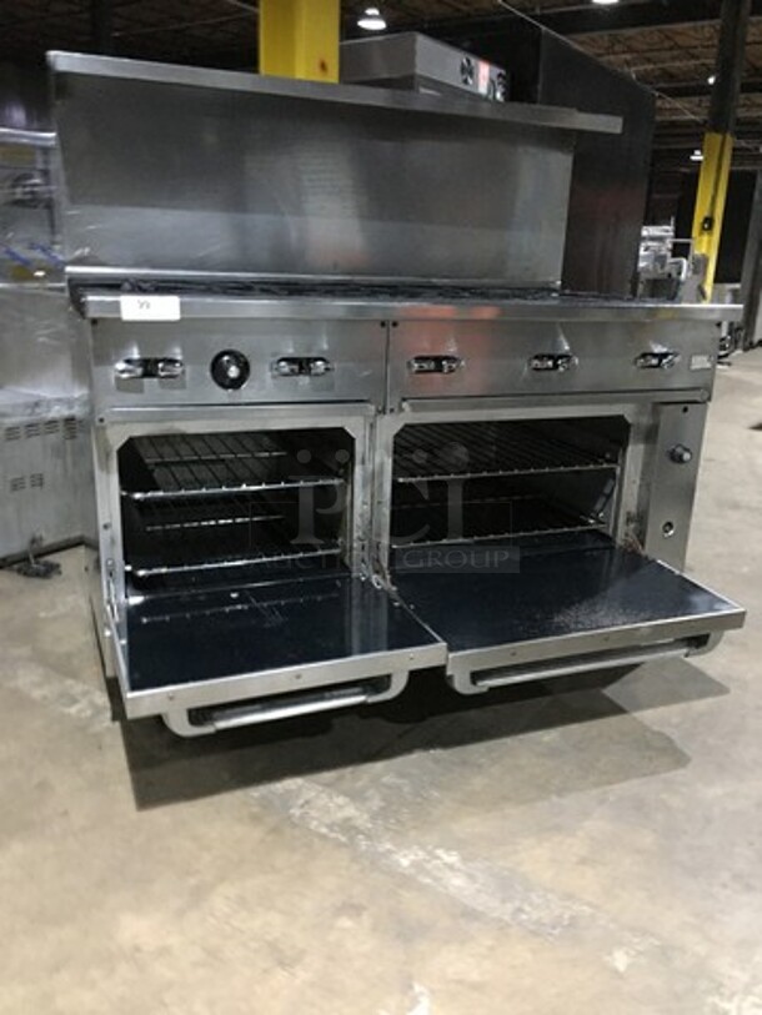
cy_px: 508
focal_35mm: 29
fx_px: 851
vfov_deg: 61.7
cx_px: 381
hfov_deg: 48.2
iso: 100
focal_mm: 4.15
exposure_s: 1/4
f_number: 2.2
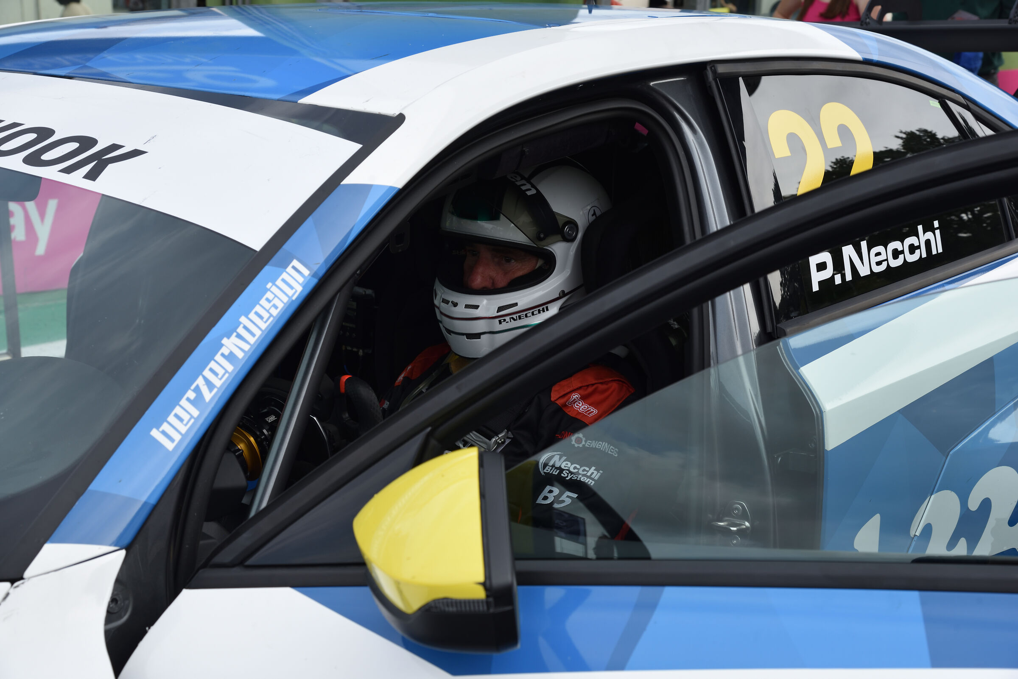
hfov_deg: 32.4
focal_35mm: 62
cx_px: 509
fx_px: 1754
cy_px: 340
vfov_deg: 21.9
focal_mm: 62
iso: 250
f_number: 9
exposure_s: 1/160
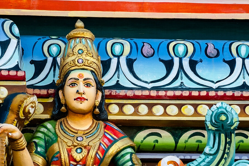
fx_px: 4027
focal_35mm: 582
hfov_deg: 3.5
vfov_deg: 2.4
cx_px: 197
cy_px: 171
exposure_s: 1/125
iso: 160
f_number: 8
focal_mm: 147.6
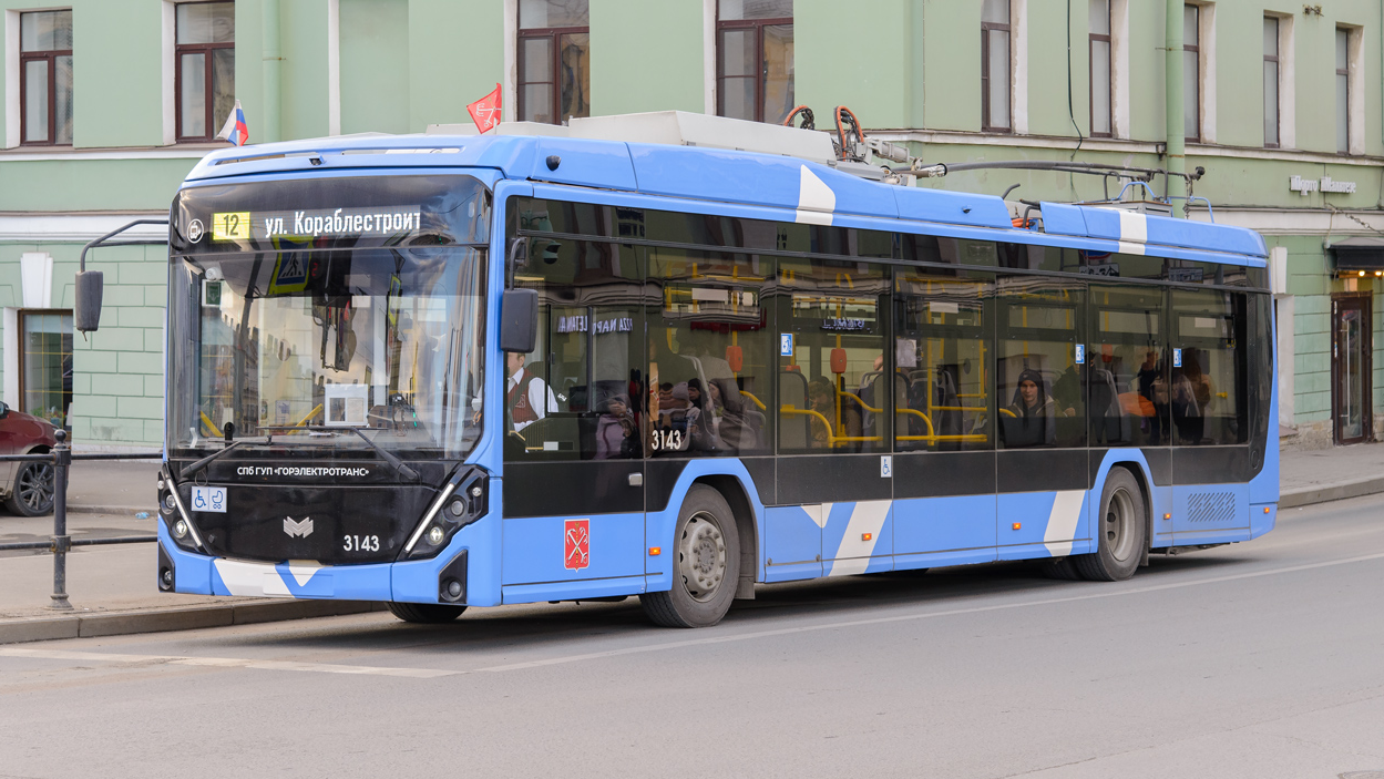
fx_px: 3046
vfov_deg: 14.5
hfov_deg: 25.6
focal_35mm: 83
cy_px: 235
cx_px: 668
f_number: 5.6
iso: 800
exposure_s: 1/200
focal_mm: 66
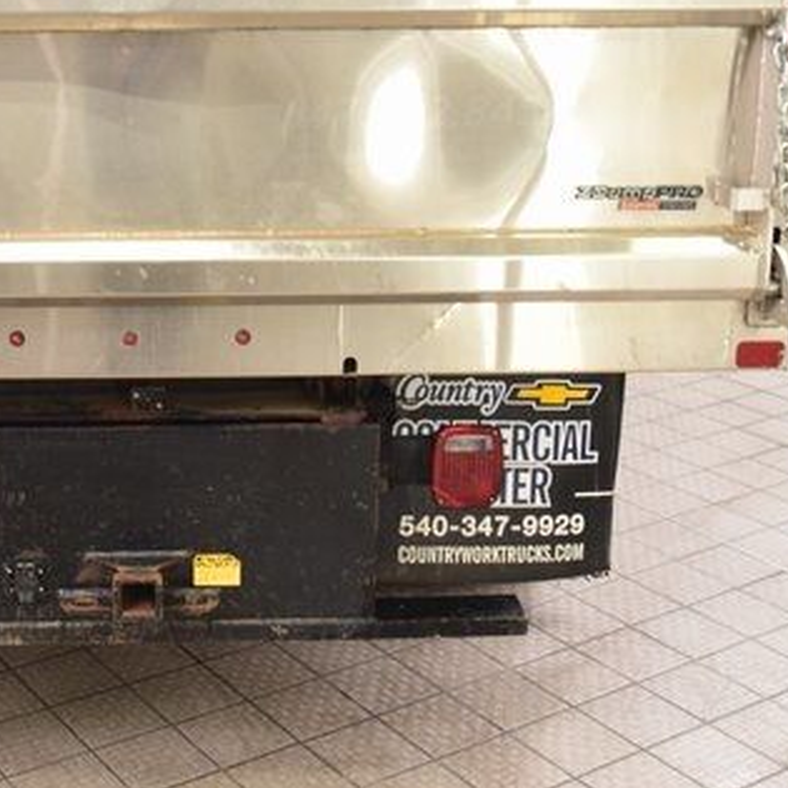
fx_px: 1468
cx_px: 140
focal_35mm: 57
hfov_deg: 29.3
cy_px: 259
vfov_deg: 29.8
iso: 1600
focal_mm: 22
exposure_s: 1/60
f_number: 7.1
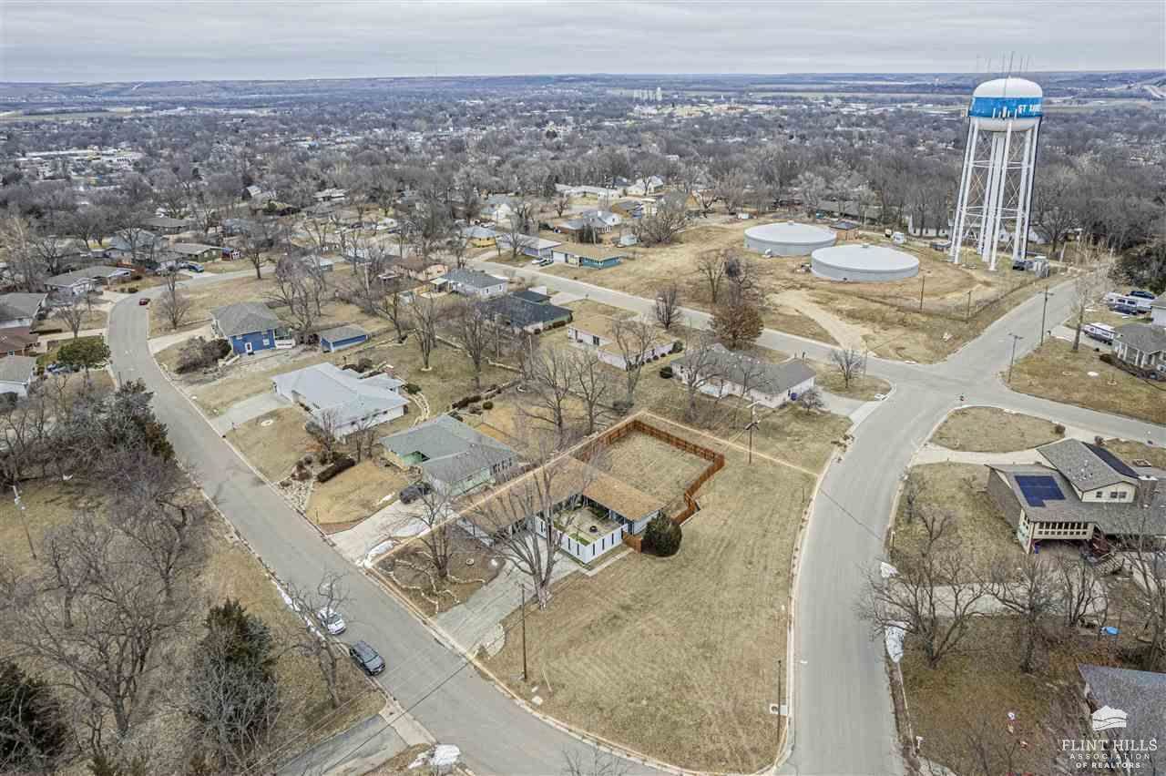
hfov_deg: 78.6
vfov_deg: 57.2
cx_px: 583
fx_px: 712
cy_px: 388
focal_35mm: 22
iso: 100
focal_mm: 8.38
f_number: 2.8
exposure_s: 1/500
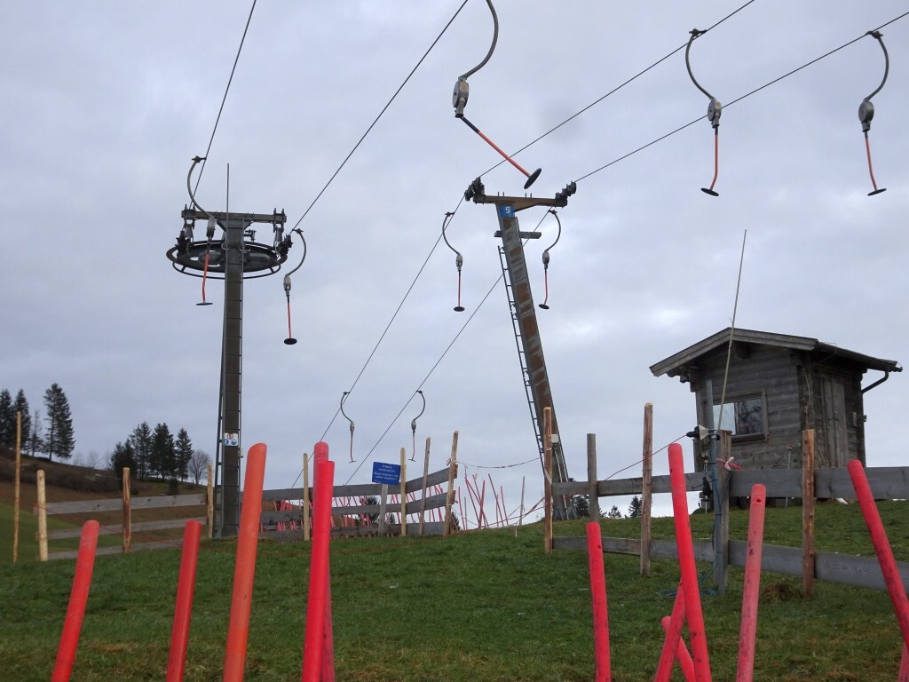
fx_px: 1576
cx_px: 454
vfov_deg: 24.4
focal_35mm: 60
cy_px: 341
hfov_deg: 32.2
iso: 80
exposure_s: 1/250
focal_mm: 10.23
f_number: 4.5
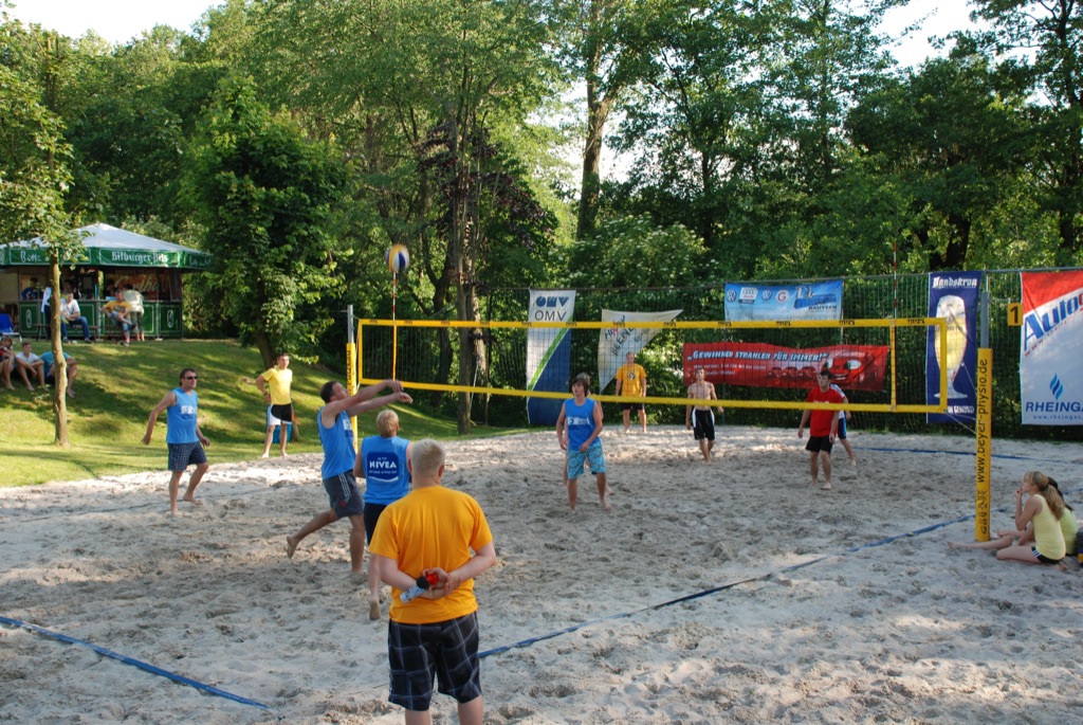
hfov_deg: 46.4
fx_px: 1265
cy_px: 362
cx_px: 542
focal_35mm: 42
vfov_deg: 32.0
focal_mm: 28
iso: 200
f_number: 5.6
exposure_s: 1/125
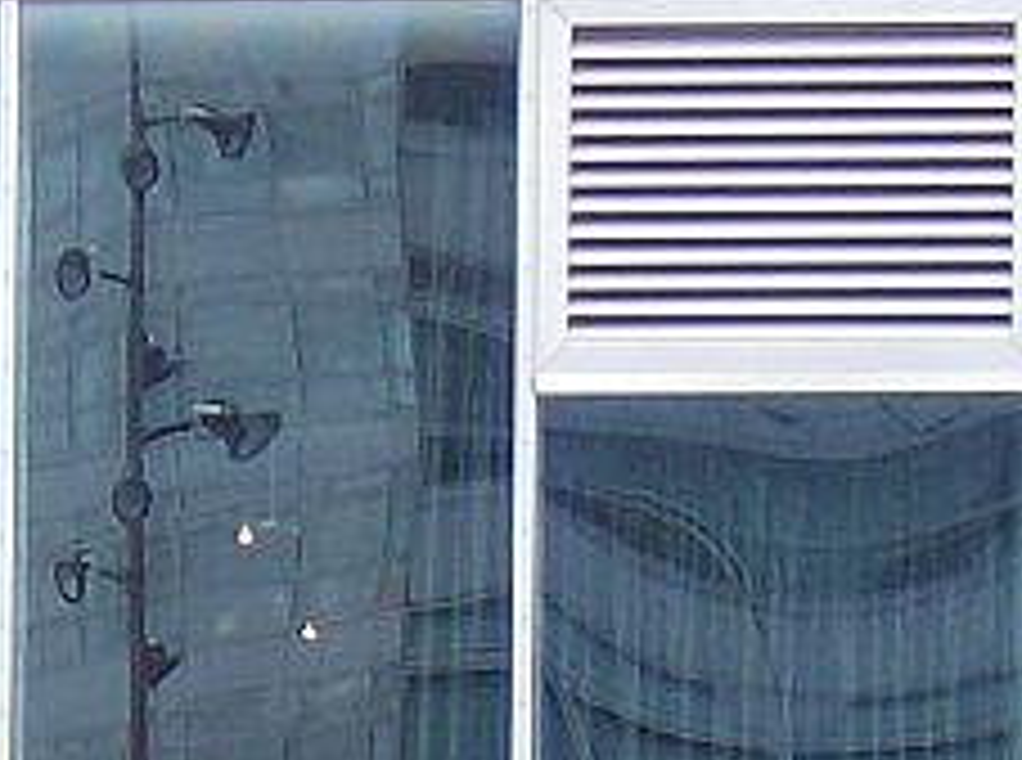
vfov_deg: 3.8
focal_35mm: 384
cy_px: 1590
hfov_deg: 5.1
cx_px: -630
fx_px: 11307
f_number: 4.2
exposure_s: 1/158
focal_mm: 14.1
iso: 100
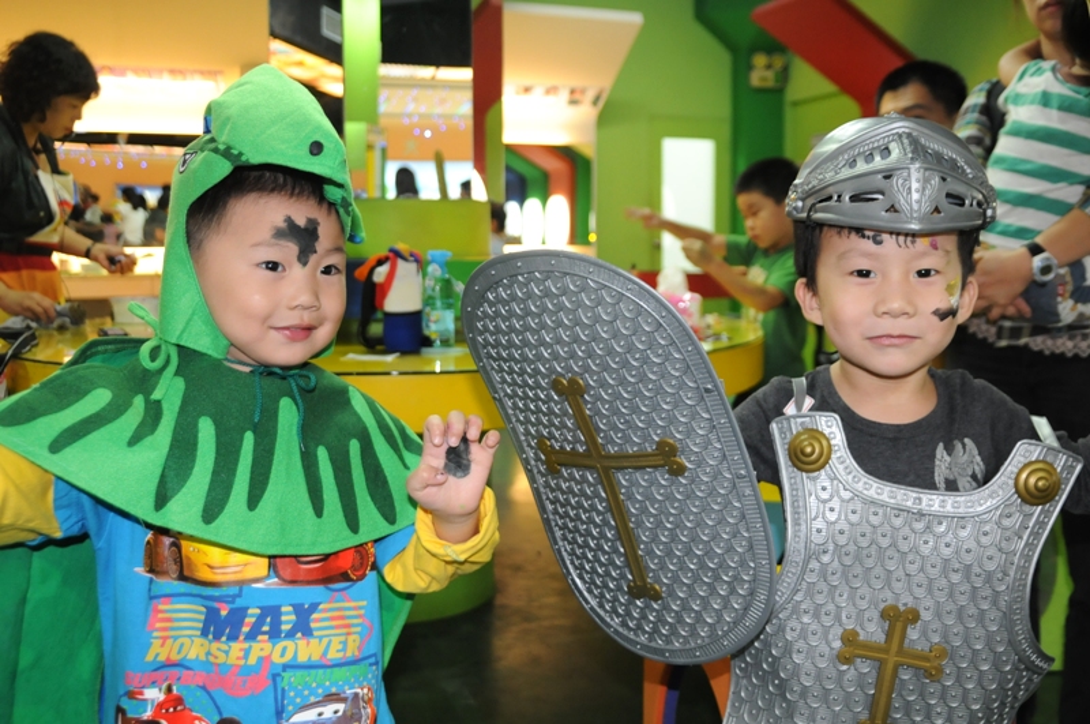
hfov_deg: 59.6
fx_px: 952
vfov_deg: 41.6
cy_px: 362
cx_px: 545
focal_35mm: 32
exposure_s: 1/60
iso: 800
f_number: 3
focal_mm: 21
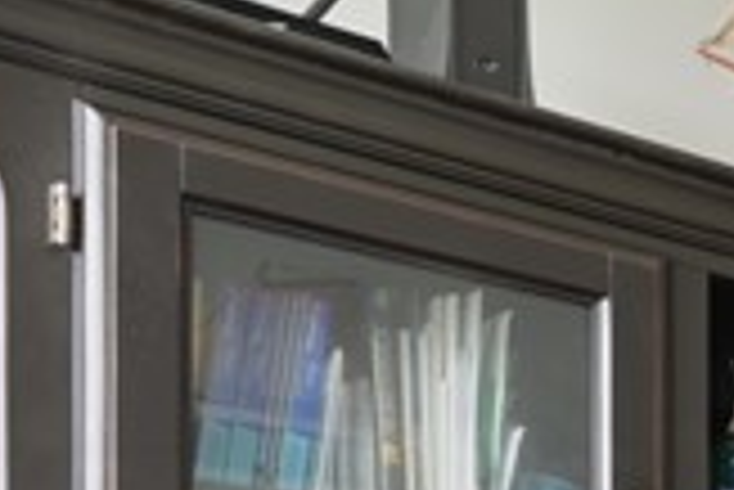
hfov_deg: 13.0
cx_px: 1972
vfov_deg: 13.0
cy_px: 944
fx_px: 1898
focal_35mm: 93
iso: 320
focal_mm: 14
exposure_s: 1/4
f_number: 9
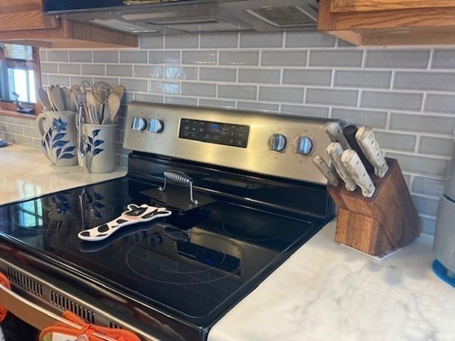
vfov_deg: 49.7
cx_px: 228
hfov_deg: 63.4
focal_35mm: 28
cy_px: 170
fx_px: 368
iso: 200
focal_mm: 3.99
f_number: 1.8
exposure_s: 1/60
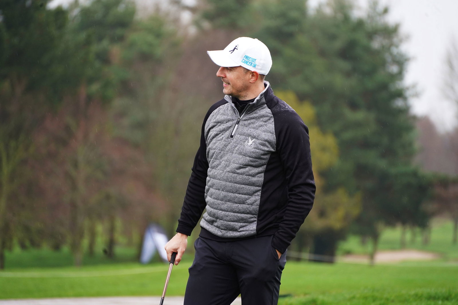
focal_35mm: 300
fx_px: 3816
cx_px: 229
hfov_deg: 6.9
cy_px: 152
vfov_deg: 4.6
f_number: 6.3
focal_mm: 300
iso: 1000
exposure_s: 1/320
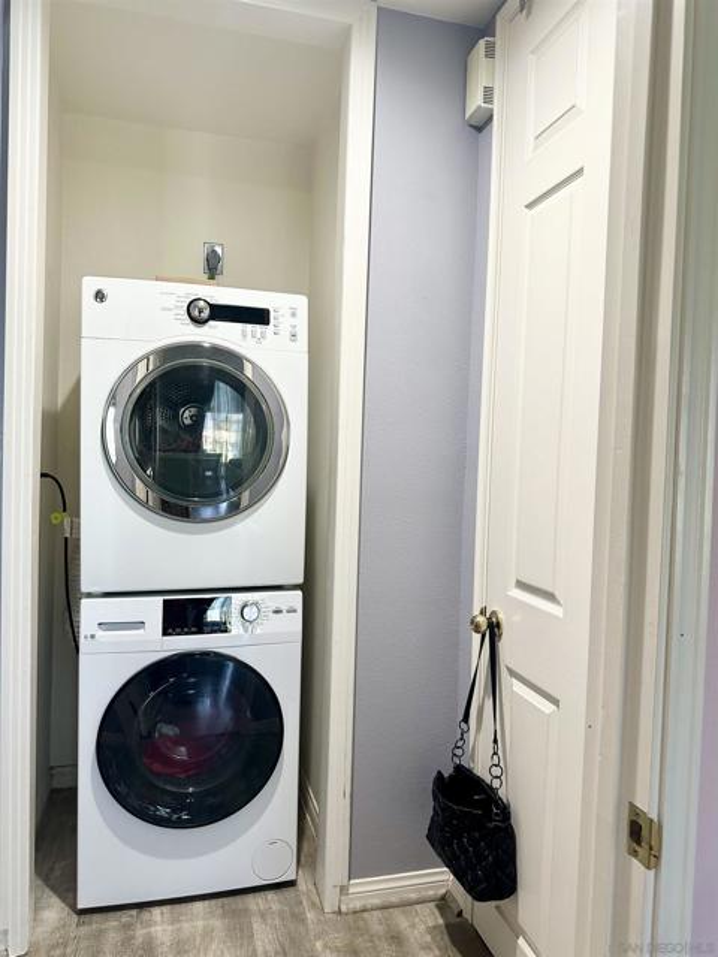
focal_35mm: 24
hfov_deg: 56.8
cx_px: 359
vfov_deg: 71.6
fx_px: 664
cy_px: 478
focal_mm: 6.86
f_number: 1.78
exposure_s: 1/60
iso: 160
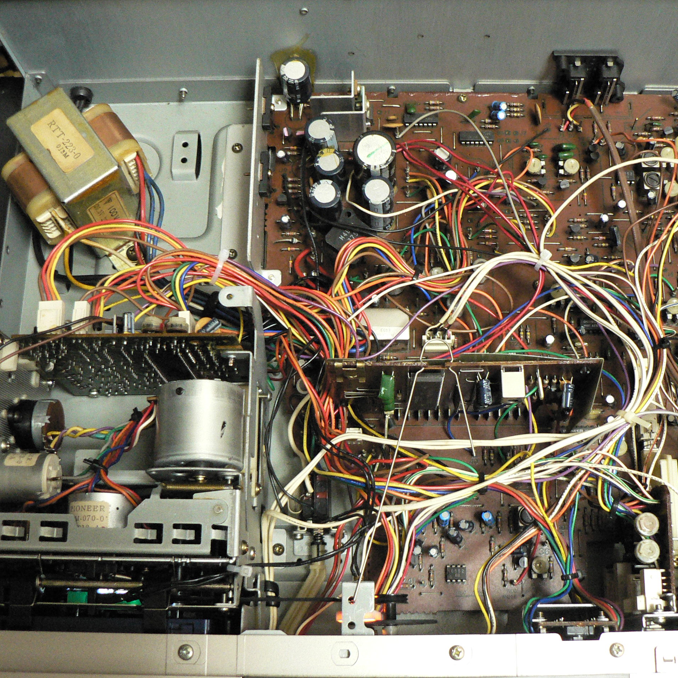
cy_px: 340
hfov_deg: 39.1
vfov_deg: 39.2
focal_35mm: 43
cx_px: 393
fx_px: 953
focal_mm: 6
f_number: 2.8
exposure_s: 1/25
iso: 400
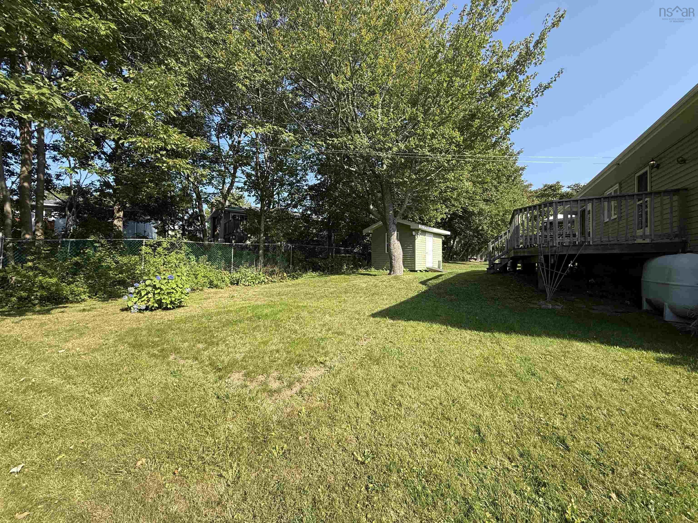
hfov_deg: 102.1
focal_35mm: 14
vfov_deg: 85.7
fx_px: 282
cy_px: 262
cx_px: 349
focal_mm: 2.22
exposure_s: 1/888
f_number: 2.2
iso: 64
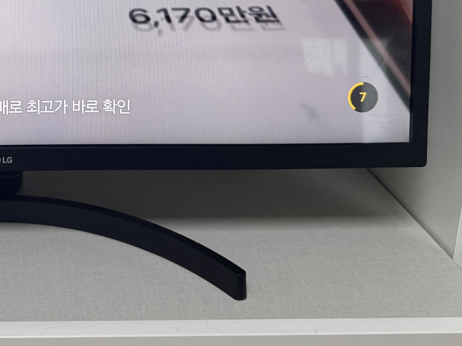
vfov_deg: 23.6
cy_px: -39
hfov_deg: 31.3
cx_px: 24
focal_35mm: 58
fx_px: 774
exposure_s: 1/120
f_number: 1.78
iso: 125
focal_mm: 6.76
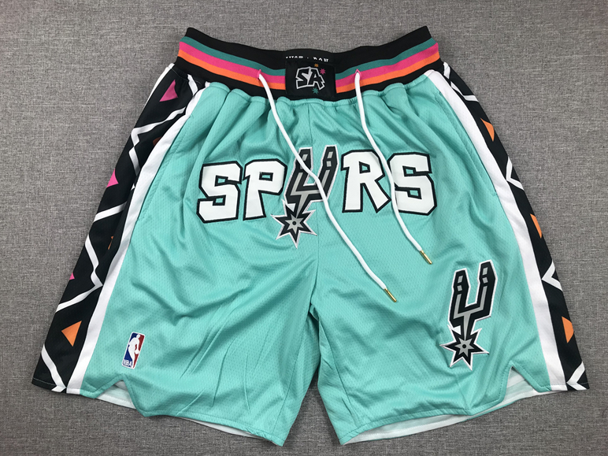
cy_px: 235
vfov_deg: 48.2
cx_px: 303
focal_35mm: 29
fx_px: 509
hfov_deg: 61.7
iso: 20
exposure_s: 1/100
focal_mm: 3.99
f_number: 1.8
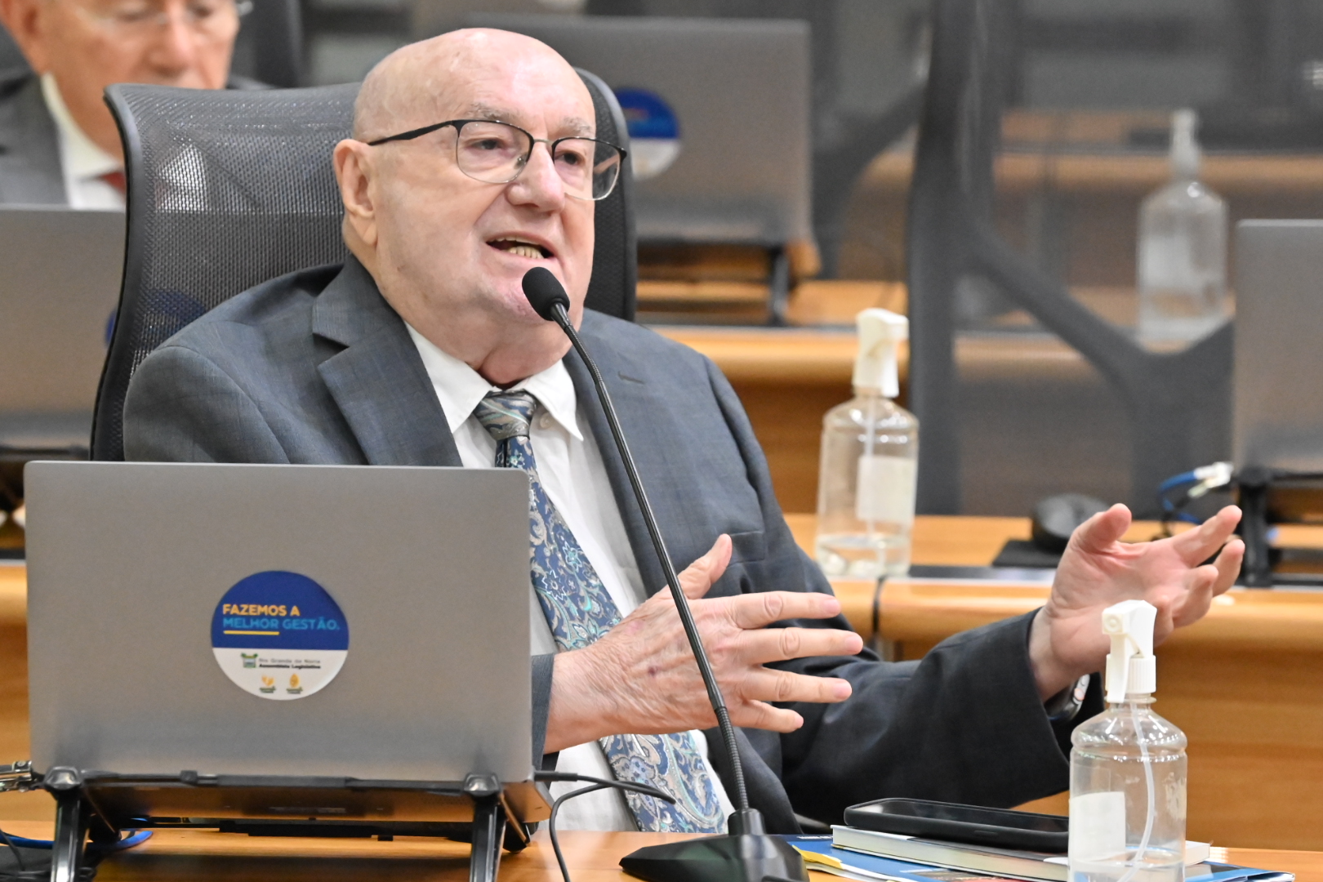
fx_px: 10179
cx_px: 662
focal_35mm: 277
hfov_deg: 7.4
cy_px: 441
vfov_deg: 5.0
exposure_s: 1/320
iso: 6400
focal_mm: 185
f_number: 5
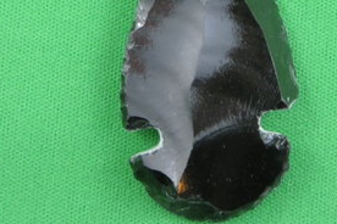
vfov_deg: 13.5
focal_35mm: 96
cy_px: -105
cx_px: 183
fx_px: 899
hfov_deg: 21.2
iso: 800
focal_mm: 5.9
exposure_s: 1/100
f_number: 3.6
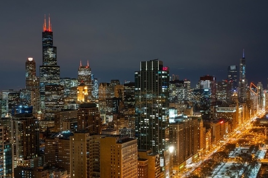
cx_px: 138
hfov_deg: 44.5
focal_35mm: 44
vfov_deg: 30.5
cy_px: 101
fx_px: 327
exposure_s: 3
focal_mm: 36
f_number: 9
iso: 400
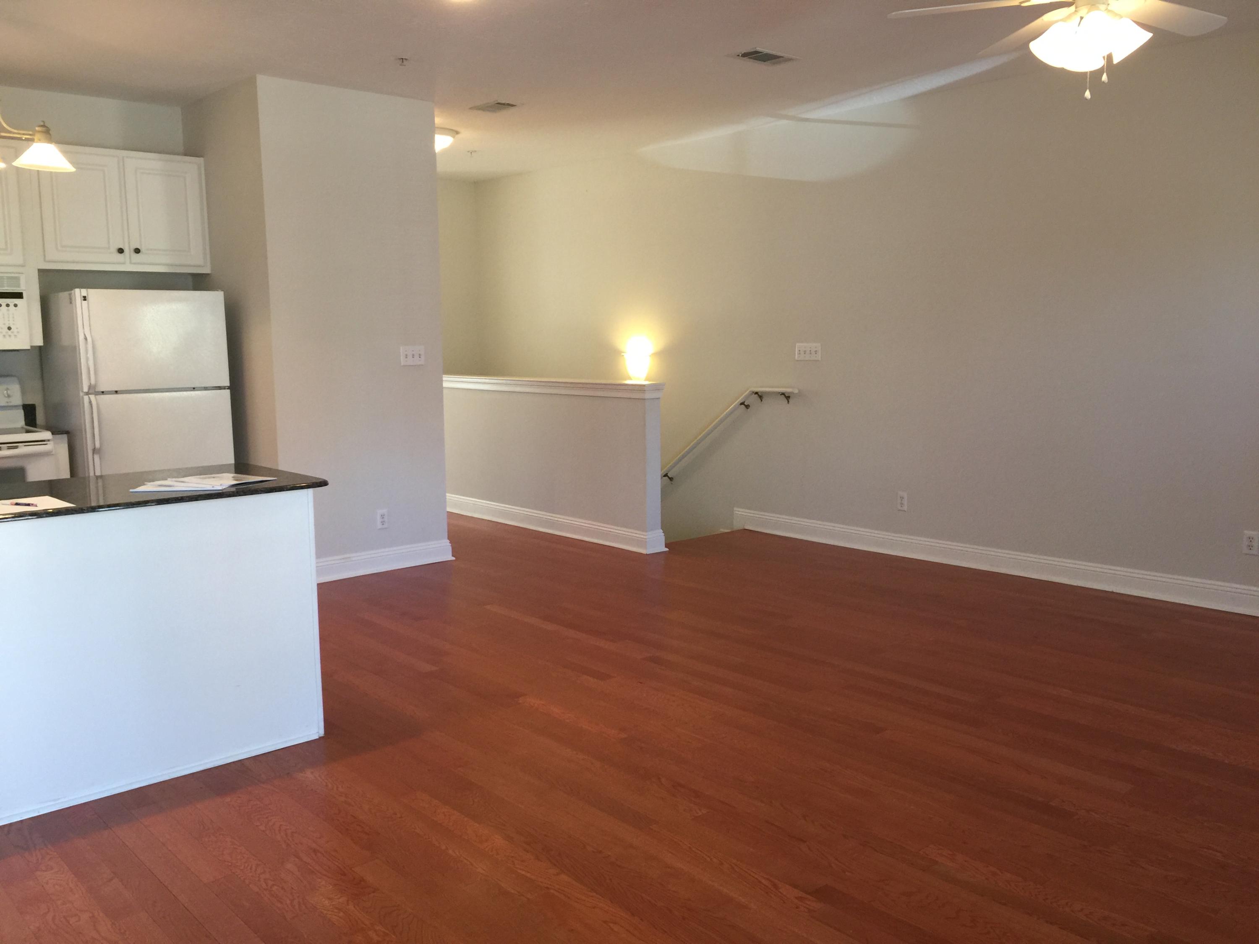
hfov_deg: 61.7
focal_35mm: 29
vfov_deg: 48.2
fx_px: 1055
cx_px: 630
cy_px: 472
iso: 50
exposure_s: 1/30
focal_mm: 4.15
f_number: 2.2
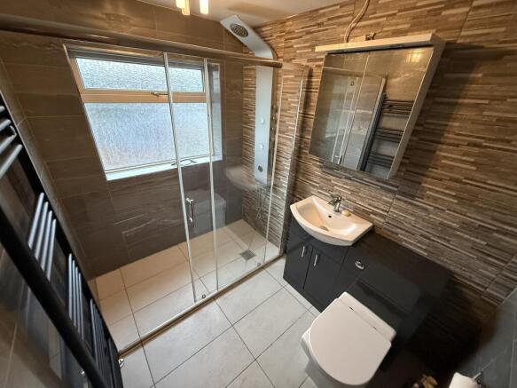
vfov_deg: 85.7
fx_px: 209
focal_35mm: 14
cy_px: 194
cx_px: 258
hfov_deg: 102.1
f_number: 2.2
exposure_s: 1/50
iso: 800
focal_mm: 2.22
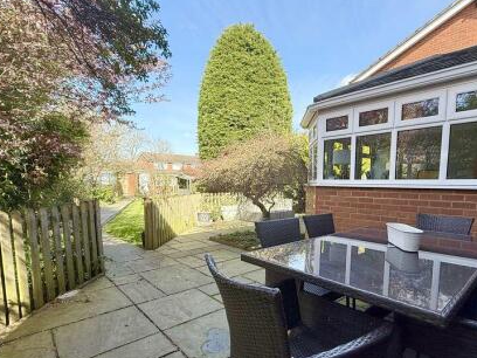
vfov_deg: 65.6
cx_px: 269
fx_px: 276
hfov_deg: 81.3
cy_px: 208
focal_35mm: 20
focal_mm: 2.22
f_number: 2.2
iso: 64
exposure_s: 1/506
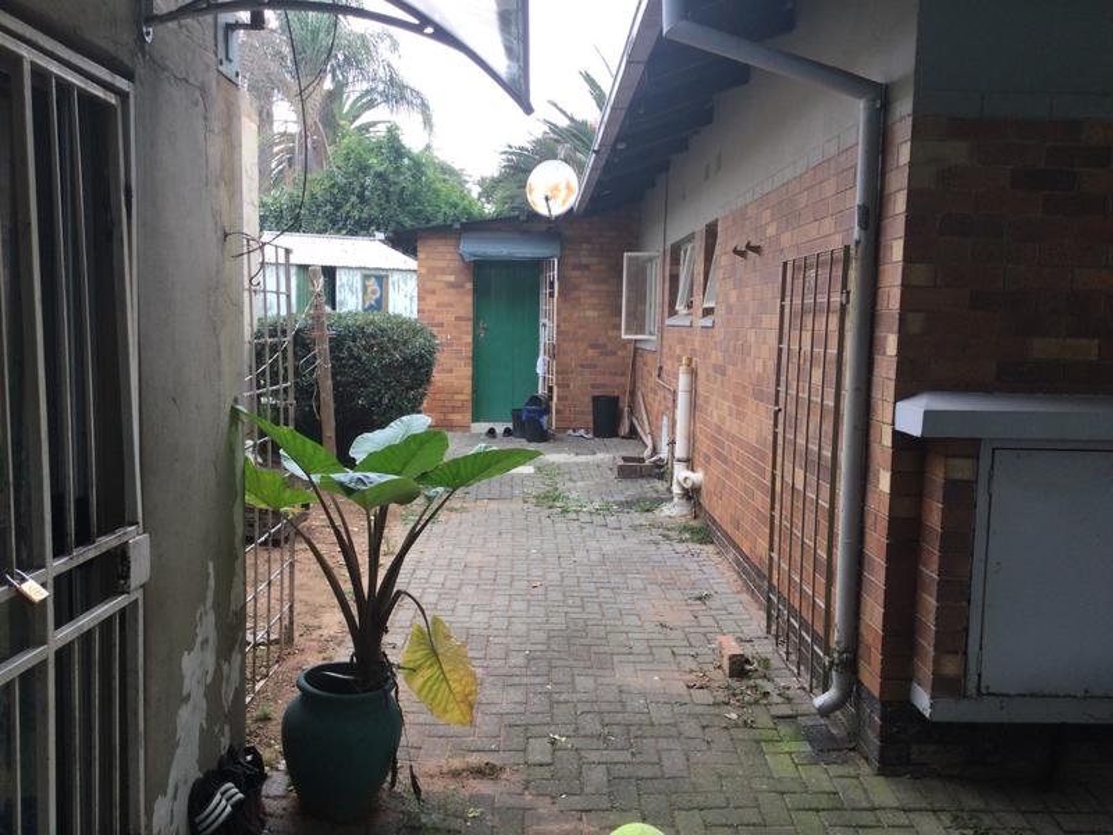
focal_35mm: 31
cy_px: 418
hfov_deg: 58.4
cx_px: 556
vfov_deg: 45.4
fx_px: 997
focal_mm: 3.3
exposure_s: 1/100
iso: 25
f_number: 2.4
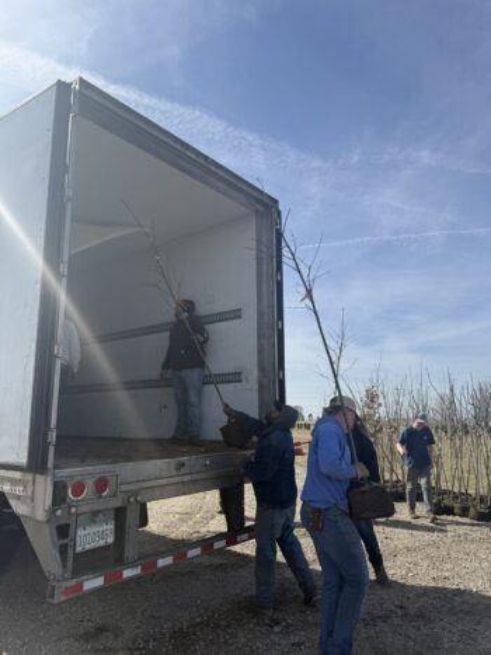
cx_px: 246
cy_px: 328
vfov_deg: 71.6
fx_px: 454
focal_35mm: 24
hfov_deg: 56.8
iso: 80
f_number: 1.78
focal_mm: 6.76
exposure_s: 1/6173
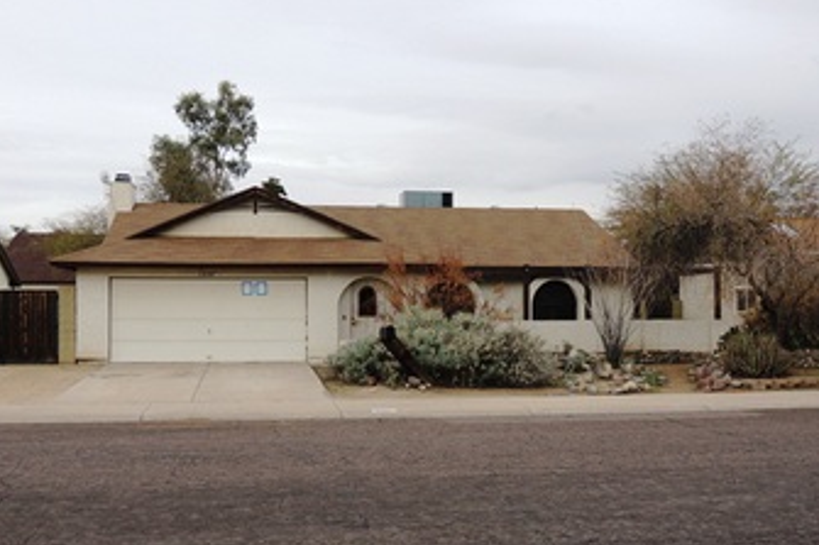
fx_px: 978
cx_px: 398
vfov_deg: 31.1
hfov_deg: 45.4
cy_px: 301
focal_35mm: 43
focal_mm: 7.1
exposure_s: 1/640
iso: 100
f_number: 3.3
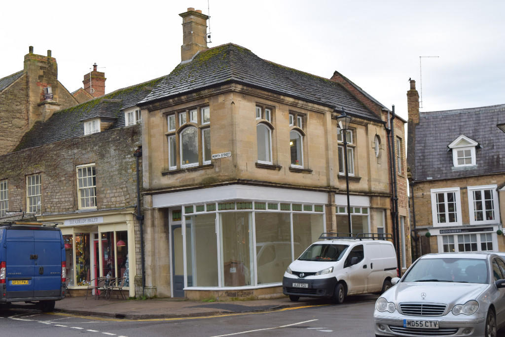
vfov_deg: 25.1
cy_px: 168
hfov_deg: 36.9
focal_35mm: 54
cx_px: 252
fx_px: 758
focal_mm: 36
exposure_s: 1/160
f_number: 6.3
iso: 400
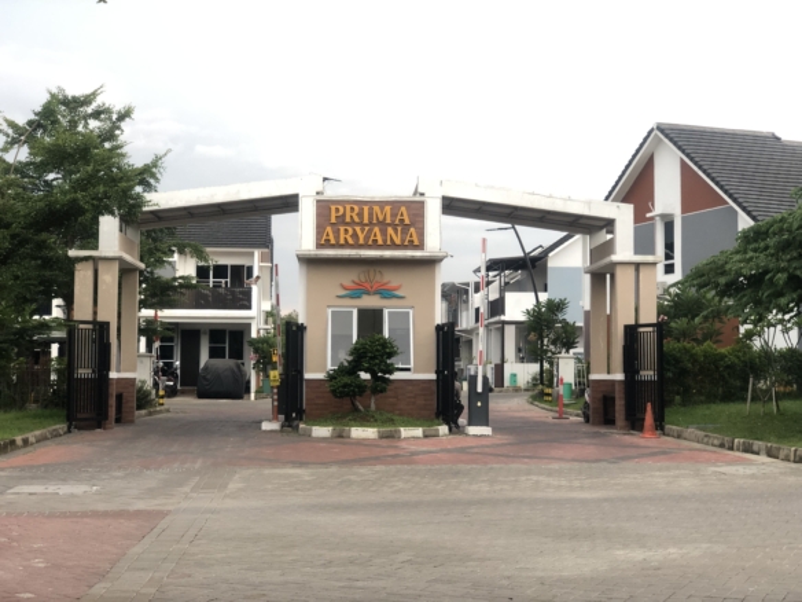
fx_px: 1205
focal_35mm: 52
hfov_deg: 36.8
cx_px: 401
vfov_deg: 28.0
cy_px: 301
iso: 80
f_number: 2.4
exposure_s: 1/60
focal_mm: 6
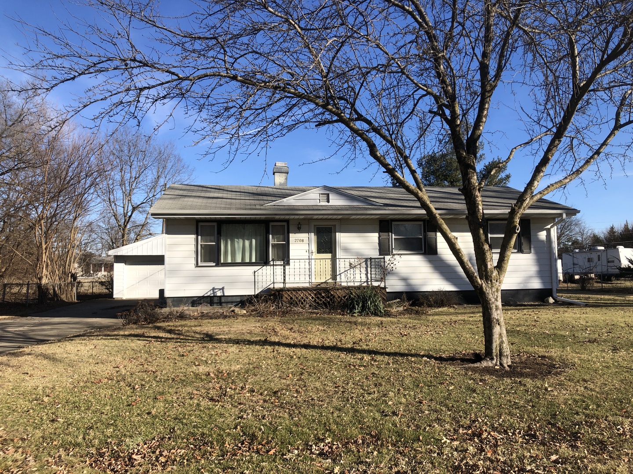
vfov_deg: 49.7
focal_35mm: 28
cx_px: 316
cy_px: 237
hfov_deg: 63.4
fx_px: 512
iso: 20
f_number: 1.8
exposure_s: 1/1517
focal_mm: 3.99
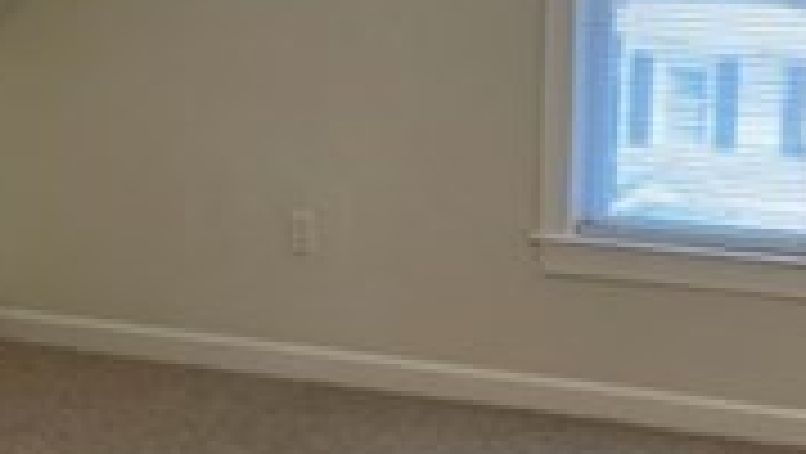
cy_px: 157
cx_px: 491
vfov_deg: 15.9
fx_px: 1625
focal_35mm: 76
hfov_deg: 27.8
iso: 125
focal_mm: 4.2
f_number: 1.6
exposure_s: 1/120
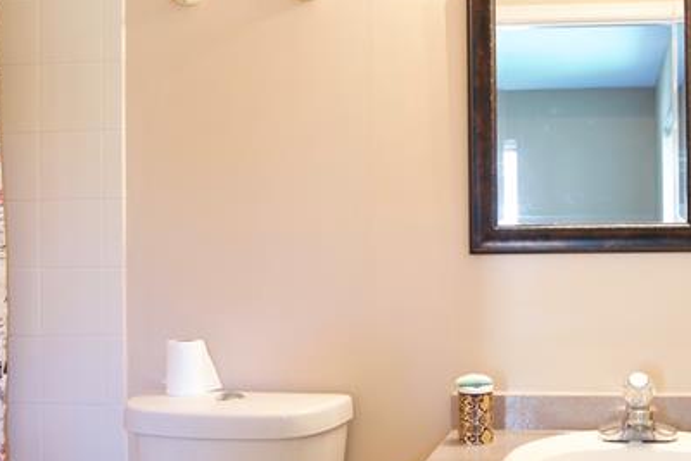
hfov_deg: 46.5
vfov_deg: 33.4
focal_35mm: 40
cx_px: 529
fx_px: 768
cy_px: 249
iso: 80
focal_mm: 20
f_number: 3.2
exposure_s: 1/3
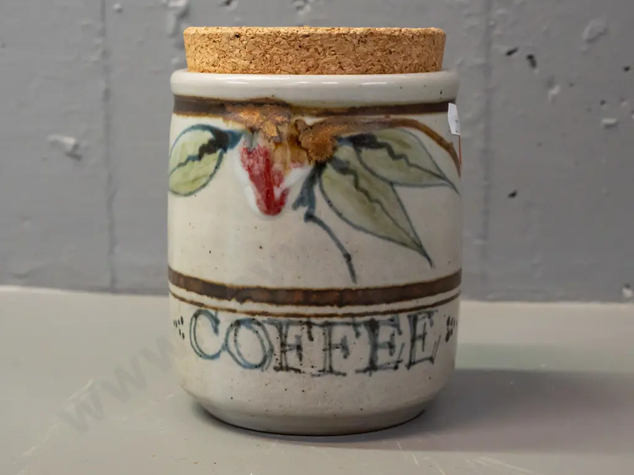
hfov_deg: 30.3
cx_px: 317
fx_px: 1172
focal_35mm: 64
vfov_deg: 22.9
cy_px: 238
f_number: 5.6
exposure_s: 1/160
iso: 3200
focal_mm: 32
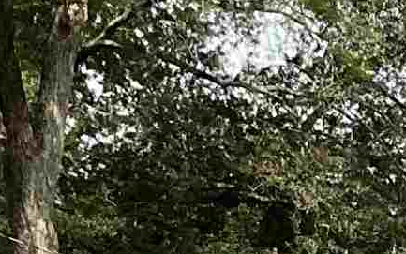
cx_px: 1198
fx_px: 2413
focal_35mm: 218
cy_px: 567
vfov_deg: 5.8
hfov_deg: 8.2
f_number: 1.8
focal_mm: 3
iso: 16
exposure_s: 1/1675
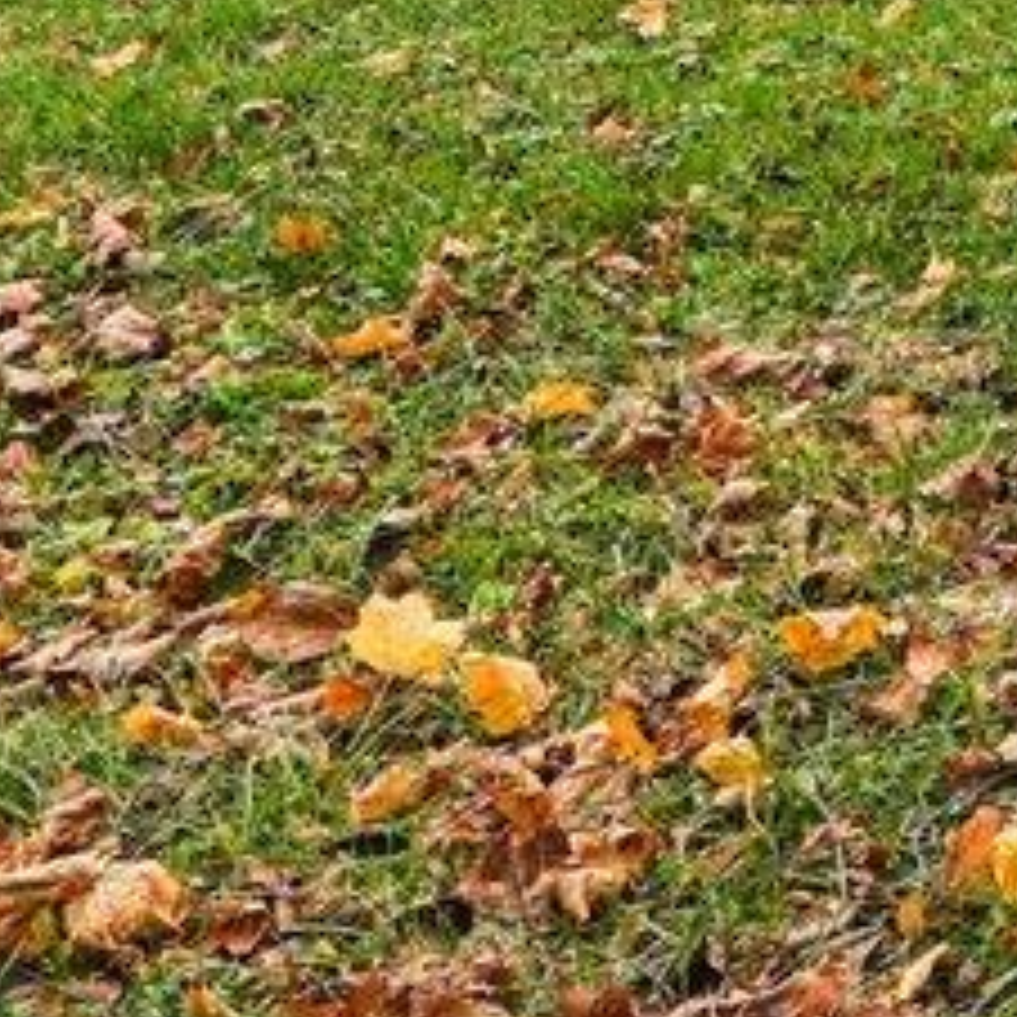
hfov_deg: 9.9
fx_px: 4216
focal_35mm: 127
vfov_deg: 12.4
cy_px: -911
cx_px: 3177
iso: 125
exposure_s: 1/30
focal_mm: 16.5
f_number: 9
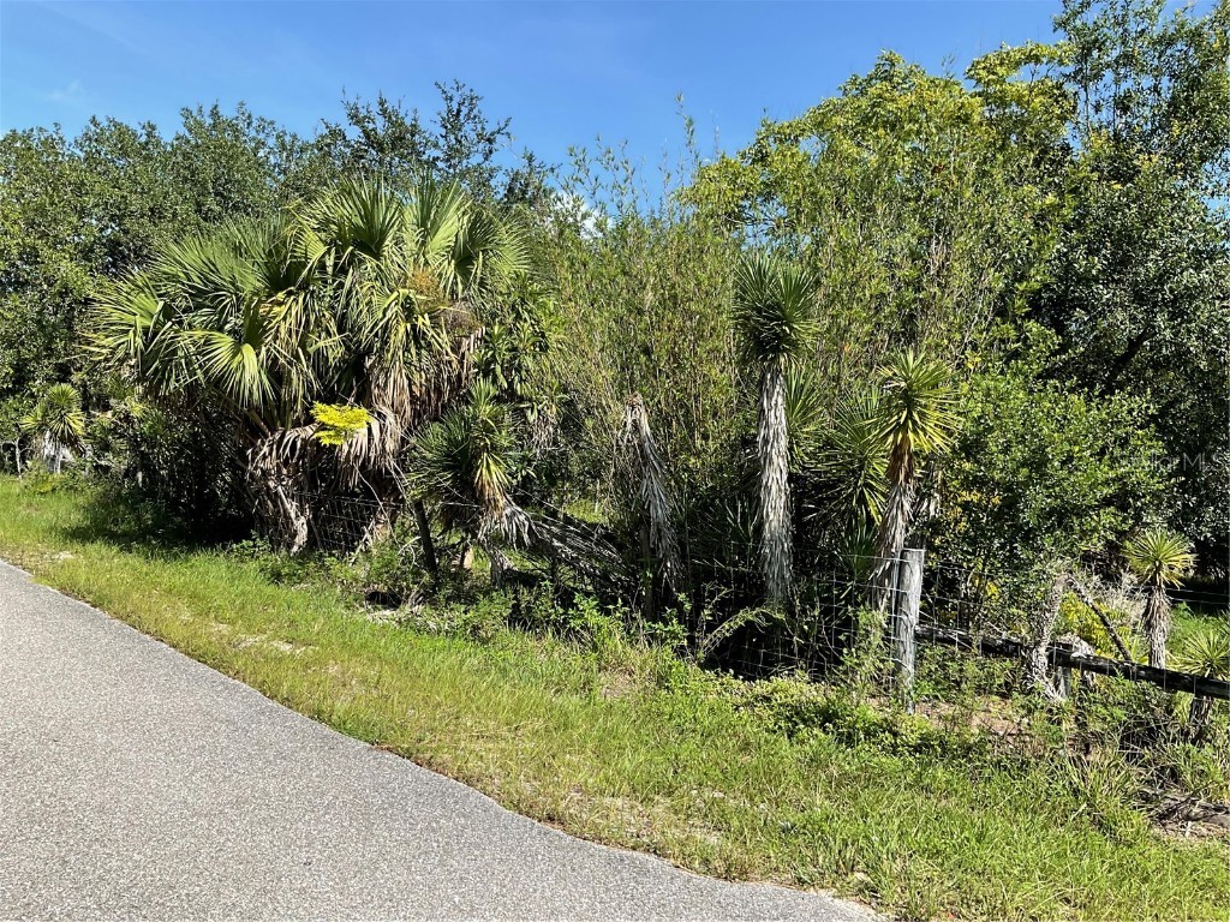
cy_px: 461
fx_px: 1030
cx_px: 615
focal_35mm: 29
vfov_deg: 48.2
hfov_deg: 61.7
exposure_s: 1/1279
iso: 16
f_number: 1.8
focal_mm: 3
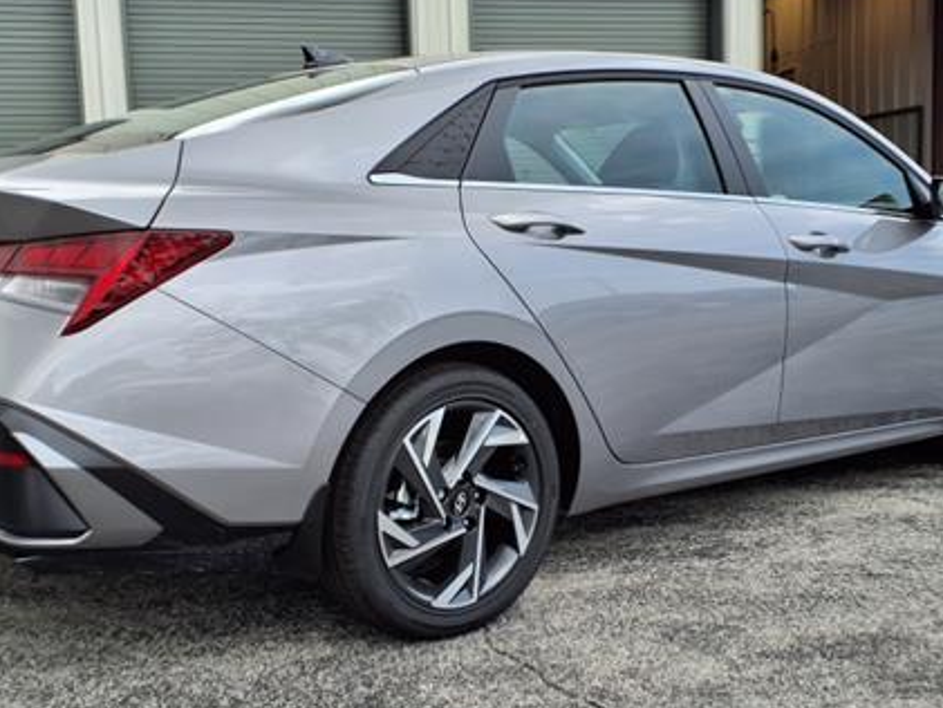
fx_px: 1117
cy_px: 374
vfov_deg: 35.1
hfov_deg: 45.7
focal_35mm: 41
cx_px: 444
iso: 40
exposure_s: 1/833
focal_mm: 3.58
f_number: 1.9
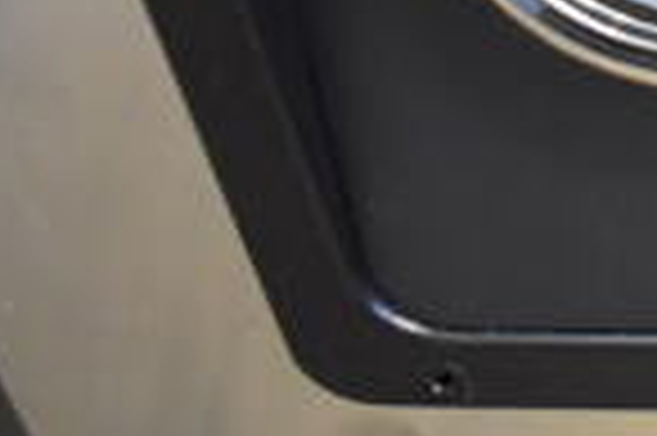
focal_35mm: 113
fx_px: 2060
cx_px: 1350
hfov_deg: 14.6
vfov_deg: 11.4
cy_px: -292
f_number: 3.5
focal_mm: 18
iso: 3200
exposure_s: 1/50
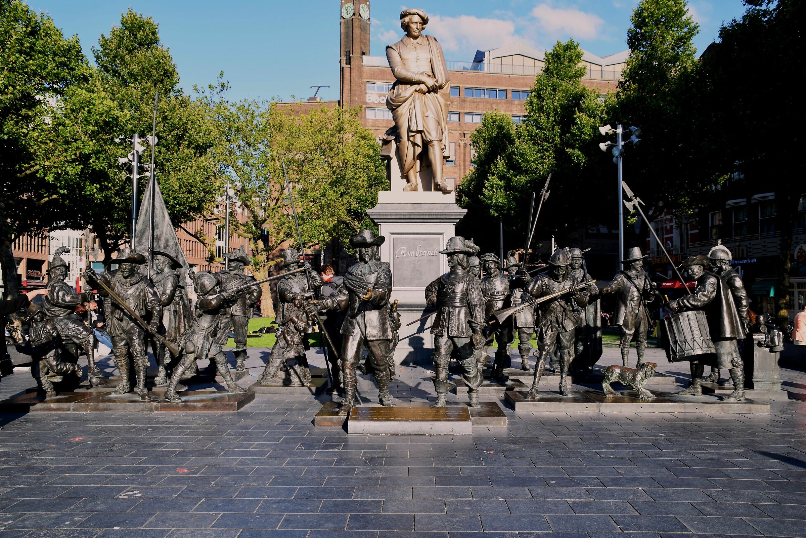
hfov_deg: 57.2
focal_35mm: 33
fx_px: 739
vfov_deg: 40.0
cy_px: 269
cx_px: 403
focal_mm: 22
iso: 200
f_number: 8
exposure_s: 1/250
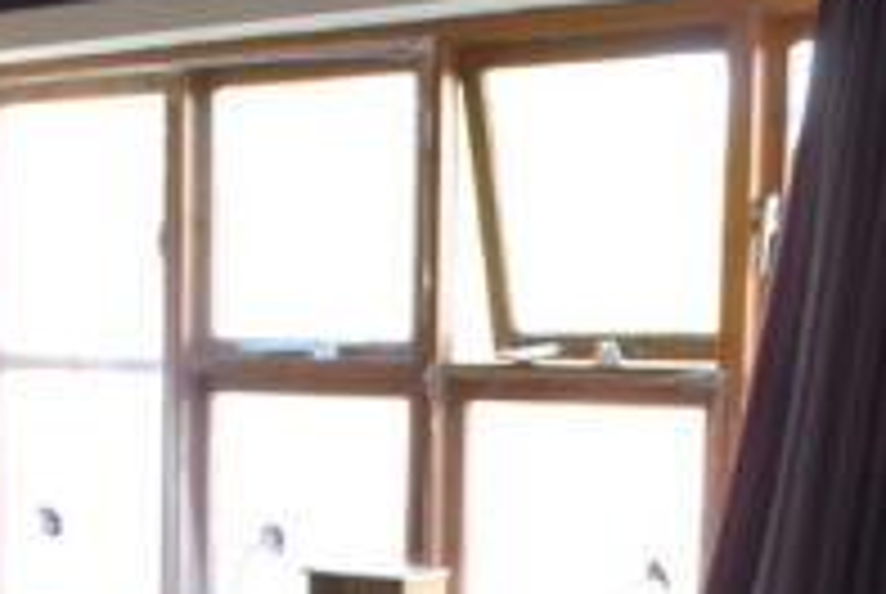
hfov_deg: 19.9
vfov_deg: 13.5
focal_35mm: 99
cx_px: -20
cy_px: 700
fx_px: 2440
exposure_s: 1/20
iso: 200
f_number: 3.8
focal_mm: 20
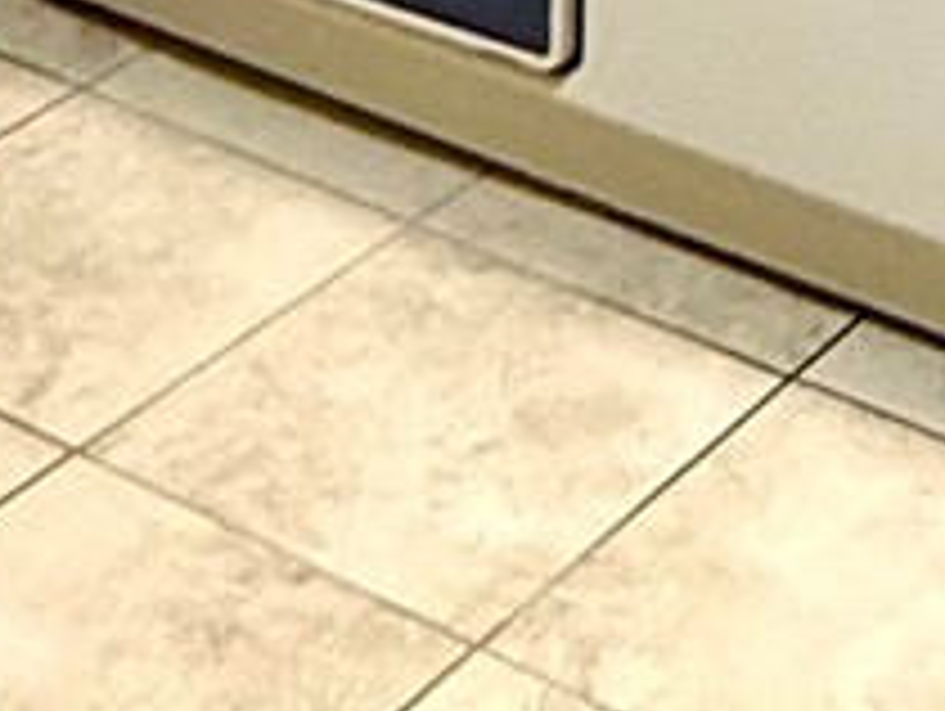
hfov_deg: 15.2
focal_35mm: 128
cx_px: 873
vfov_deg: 9.8
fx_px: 3498
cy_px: -1161
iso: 250
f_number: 2.2
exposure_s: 1/120
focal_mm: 2.22
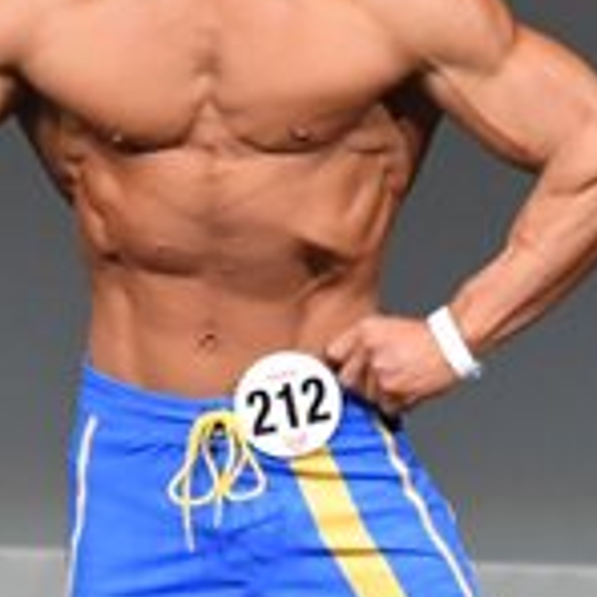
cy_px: 504
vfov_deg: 1.1
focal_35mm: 1663
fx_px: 32449
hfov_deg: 1.1
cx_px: 623
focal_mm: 250
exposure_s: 1/400
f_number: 5.6
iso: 5000
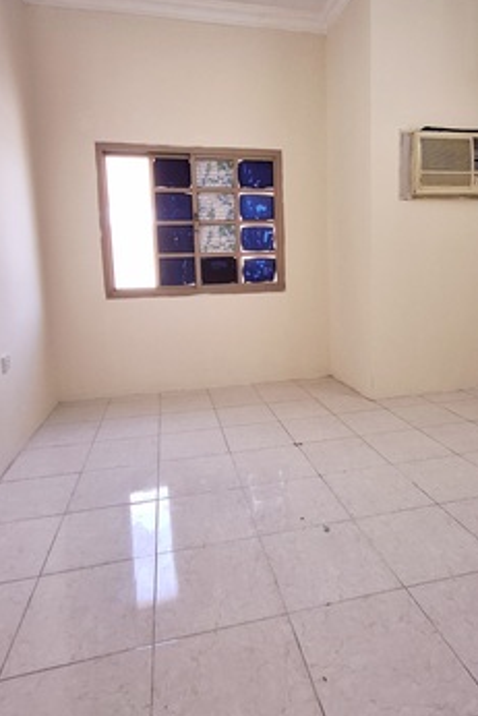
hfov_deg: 57.1
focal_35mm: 22
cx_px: 268
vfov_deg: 78.2
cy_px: 311
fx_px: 438
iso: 64
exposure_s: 1/40
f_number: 2.2
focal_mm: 1.64
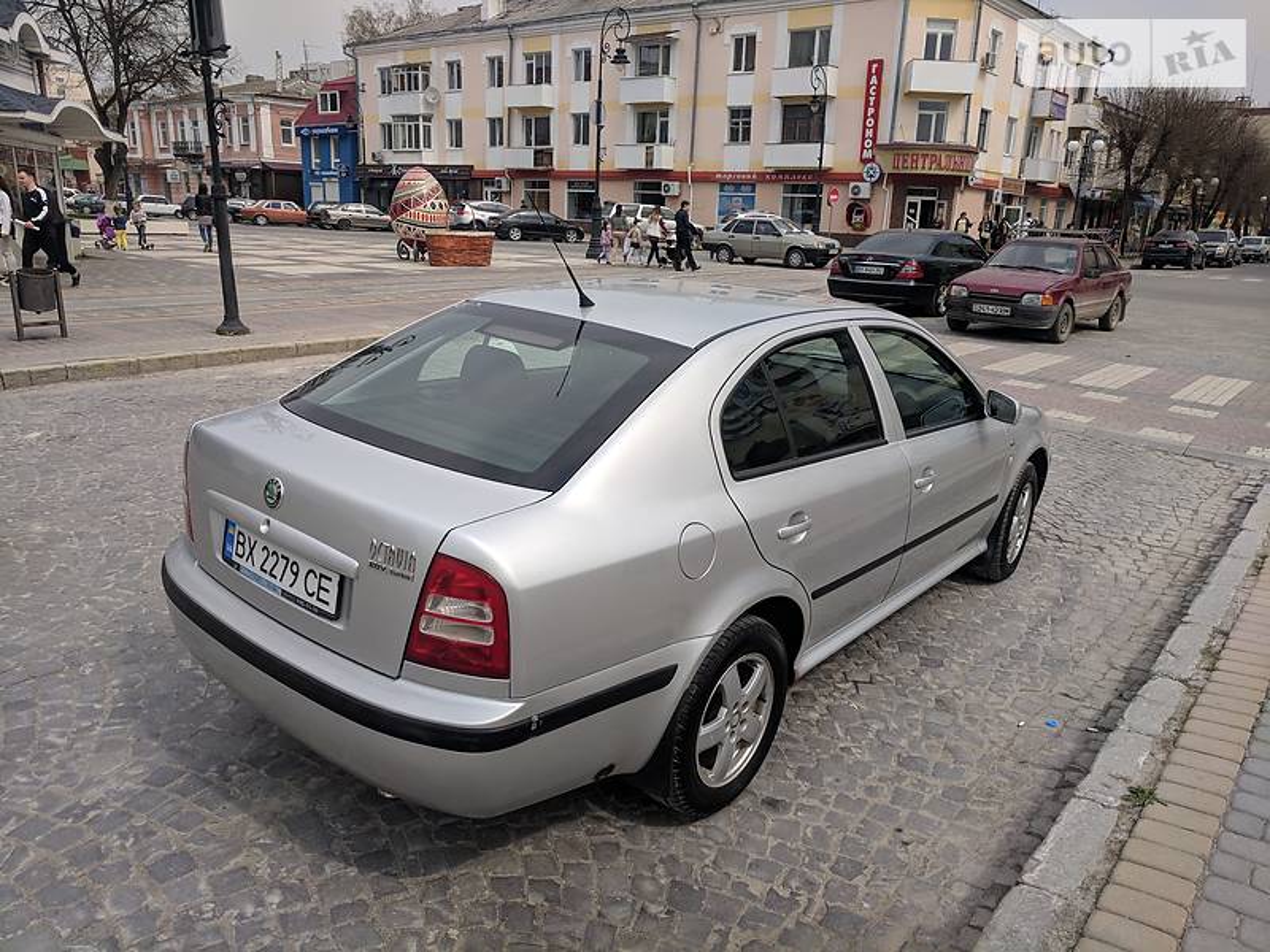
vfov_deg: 53.1
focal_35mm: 26
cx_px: 635
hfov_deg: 67.3
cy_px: 476
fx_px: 954
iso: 51
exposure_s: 1/1980
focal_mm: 4.7
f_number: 2
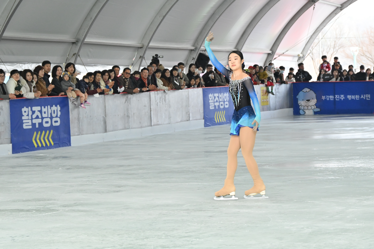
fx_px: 1381
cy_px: 124
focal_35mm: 133
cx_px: 187
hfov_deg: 15.4
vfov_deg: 10.3
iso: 1600
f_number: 6.3
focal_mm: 89
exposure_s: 1/500
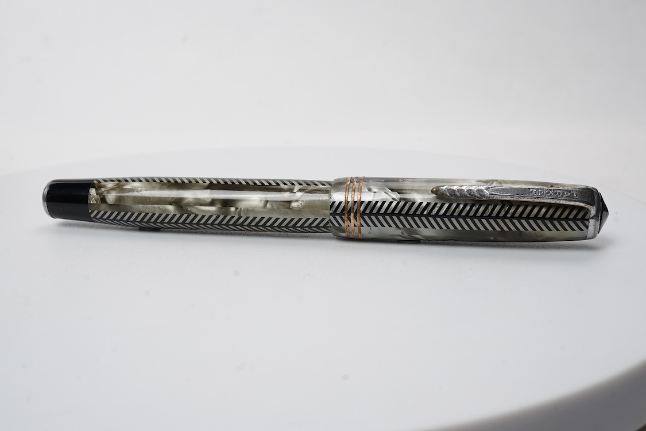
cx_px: 323
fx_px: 807
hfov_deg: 43.6
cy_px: 216
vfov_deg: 29.9
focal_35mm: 45
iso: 400
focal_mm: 30
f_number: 22
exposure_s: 1/100
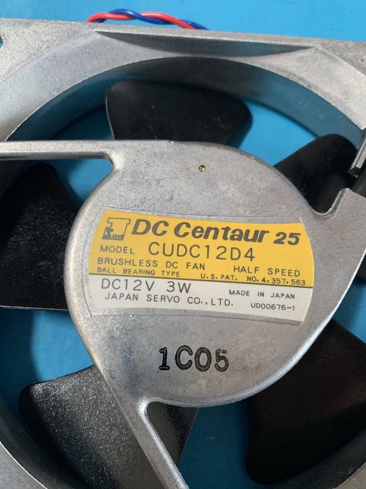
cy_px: 244
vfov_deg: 67.3
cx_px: 183
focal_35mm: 26
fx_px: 367
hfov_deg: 53.1
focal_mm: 4.25
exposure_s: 1/60
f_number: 1.8
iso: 320
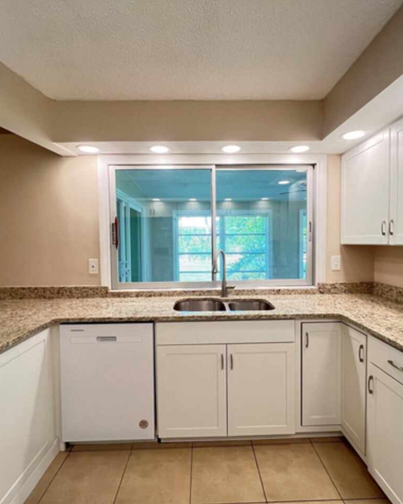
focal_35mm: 17
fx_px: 253
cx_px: 209
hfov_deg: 76.9
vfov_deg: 89.6
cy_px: 251
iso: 200
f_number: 1.8
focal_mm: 1.57
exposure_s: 1/120
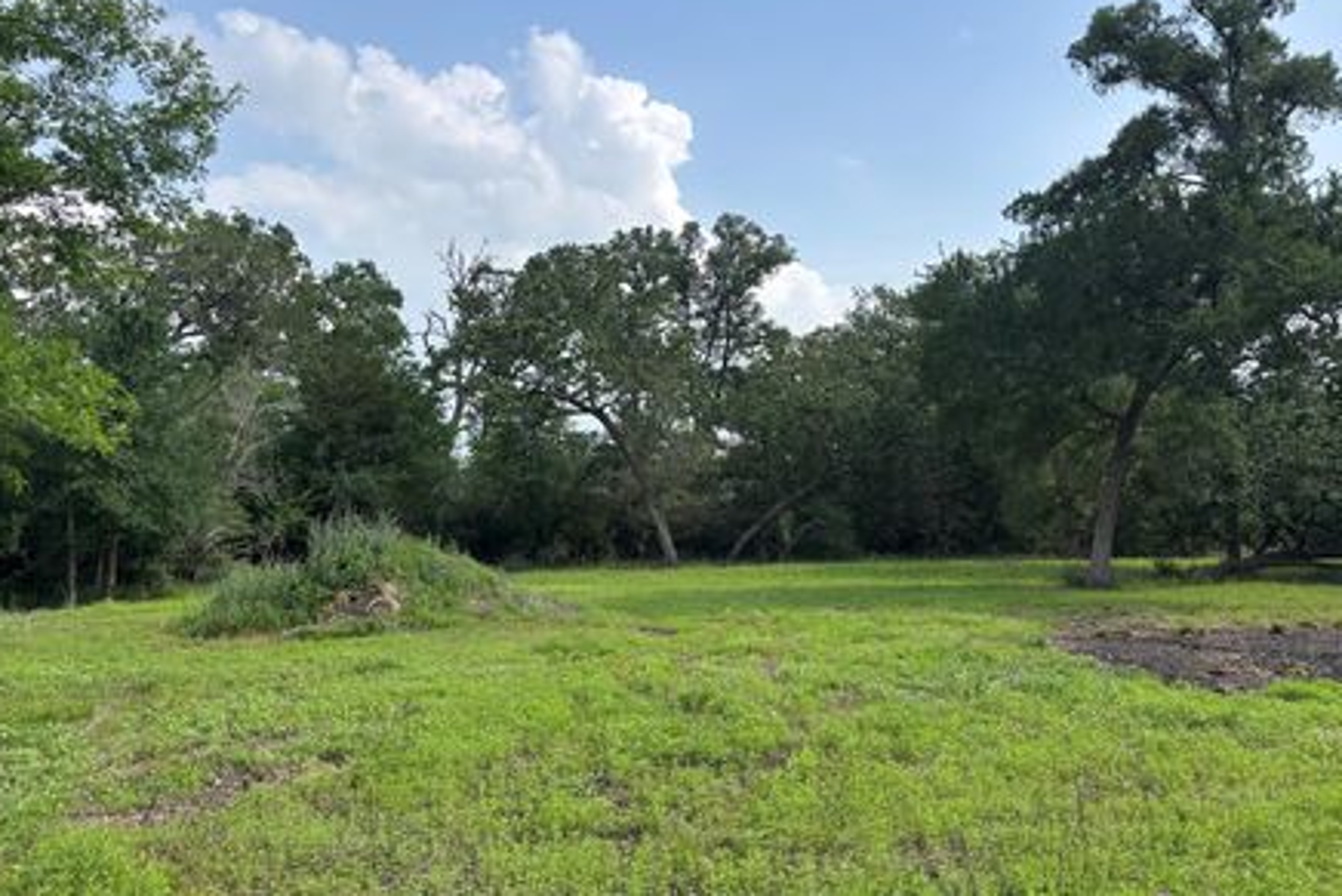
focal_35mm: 31
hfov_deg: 60.1
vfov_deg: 42.4
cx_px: 757
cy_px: 442
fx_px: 1156
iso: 50
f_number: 1.6
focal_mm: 5.96
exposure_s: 1/2778
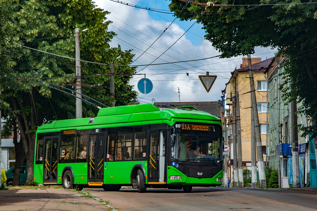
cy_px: 105
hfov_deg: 16.5
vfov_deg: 11.0
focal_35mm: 124
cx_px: 154
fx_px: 1092
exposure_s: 1/320
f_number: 11
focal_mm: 80
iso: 200
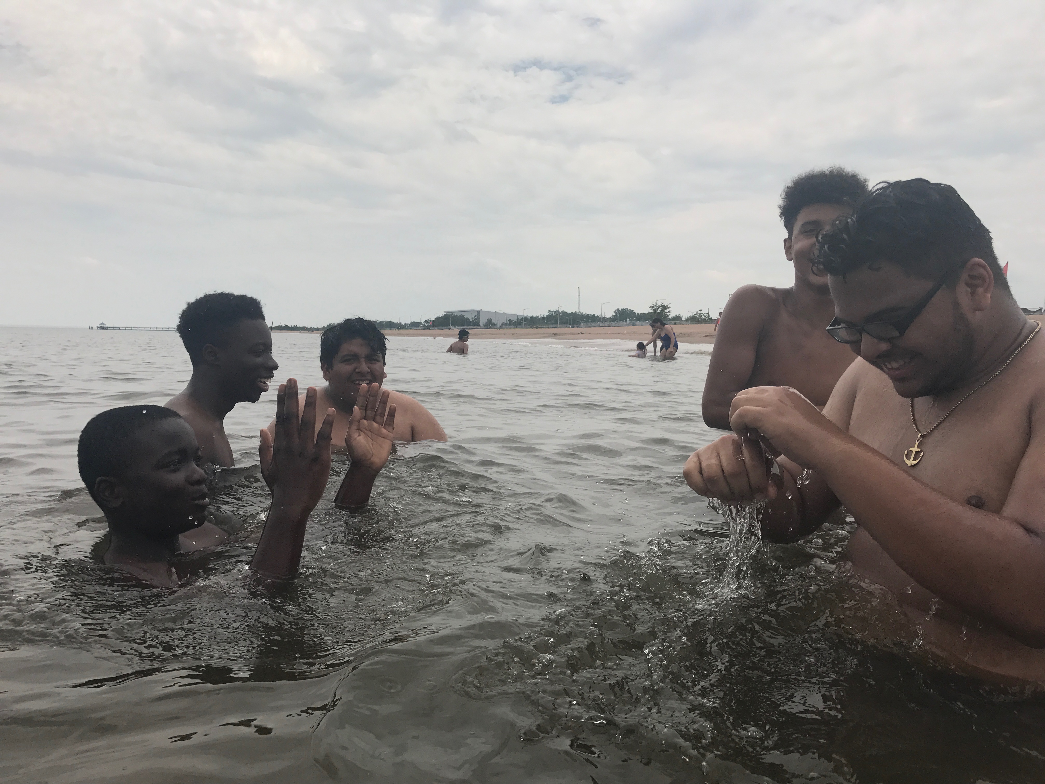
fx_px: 845
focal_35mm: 28
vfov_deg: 49.7
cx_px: 522
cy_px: 392
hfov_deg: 63.4
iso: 20
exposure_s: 1/4000
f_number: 1.8
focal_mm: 3.99
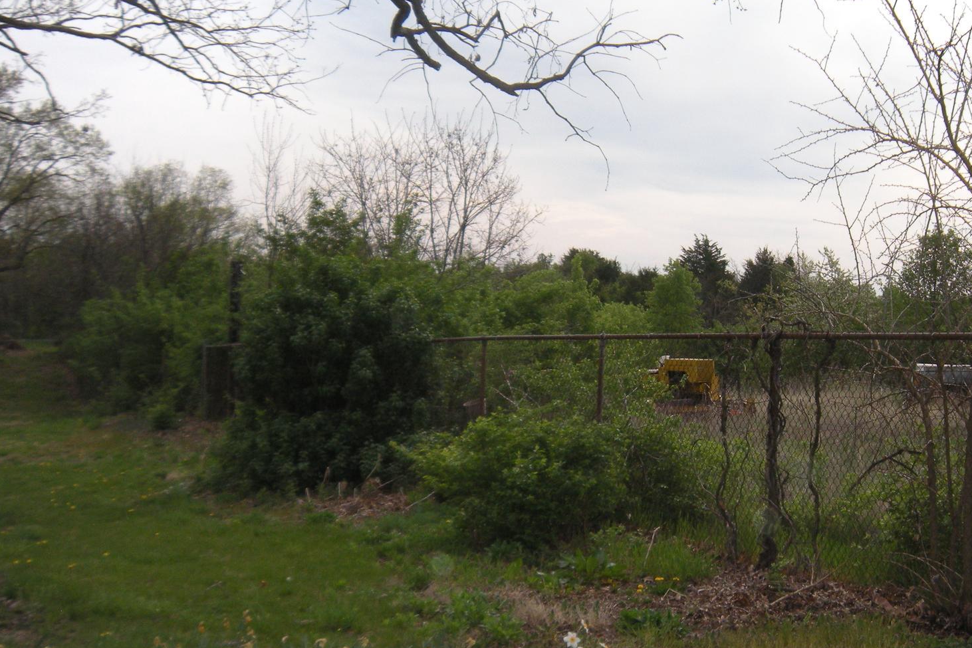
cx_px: 679
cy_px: 346
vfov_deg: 26.5
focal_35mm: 51
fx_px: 1377
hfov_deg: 38.3
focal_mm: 5.9
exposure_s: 1/1028
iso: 89
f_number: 3.8
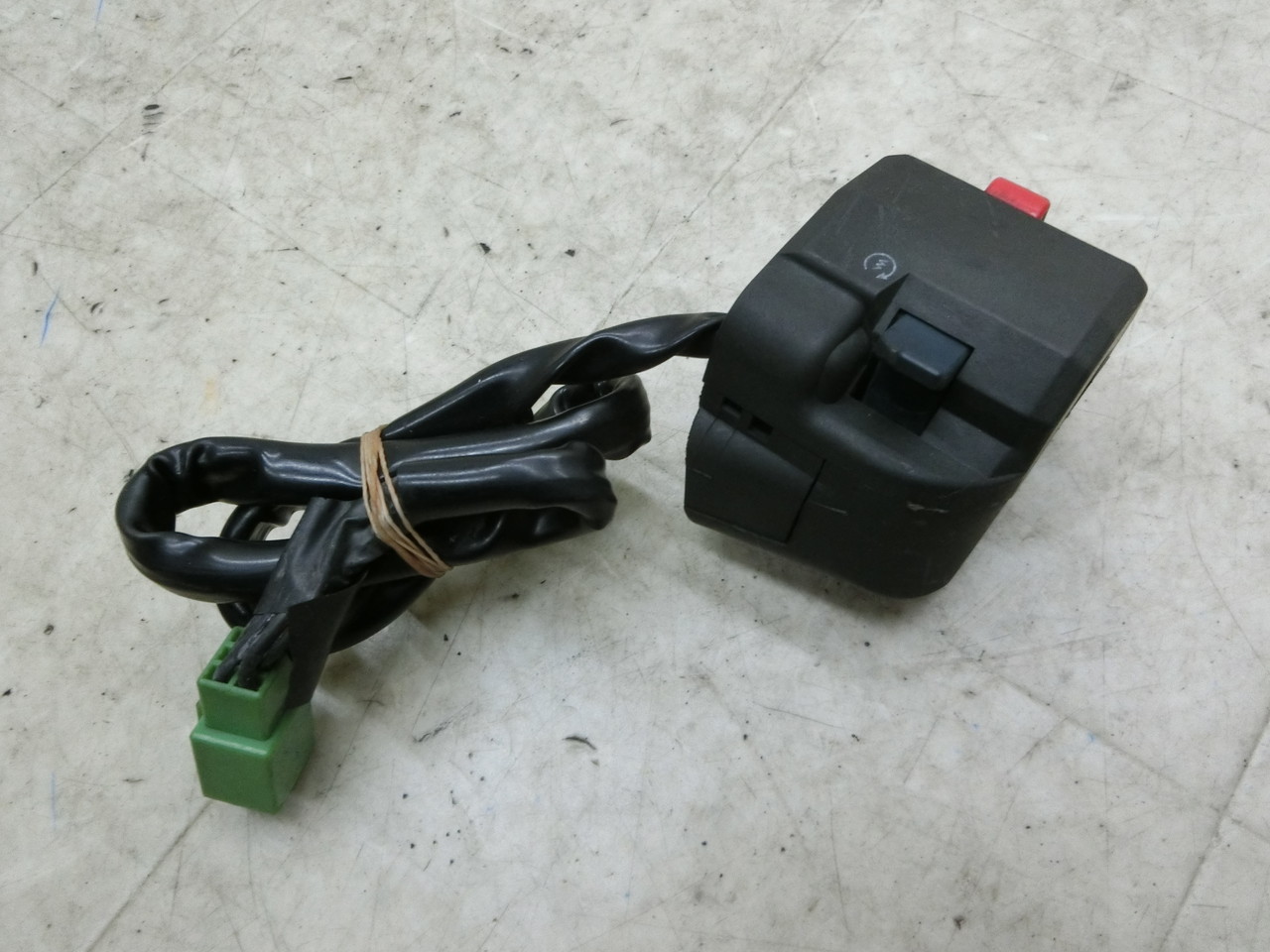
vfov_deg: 54.9
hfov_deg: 69.4
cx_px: 635
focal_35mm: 25
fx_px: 917
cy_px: 476
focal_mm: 4.5
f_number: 3.5
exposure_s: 1/100
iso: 400
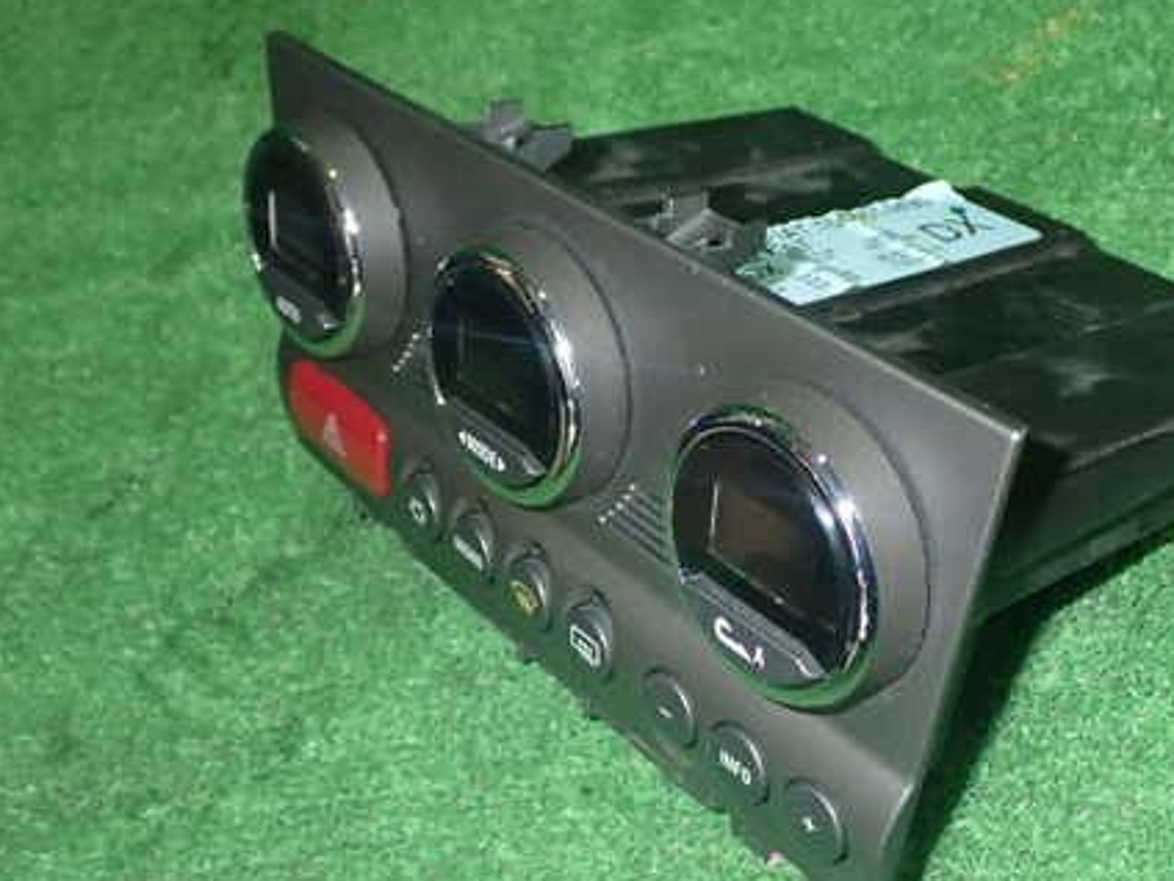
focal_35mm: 51
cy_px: 410
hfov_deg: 37.2
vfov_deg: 28.6
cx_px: 756
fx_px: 1730
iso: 640
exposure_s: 1/40
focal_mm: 6.37
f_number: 7.1
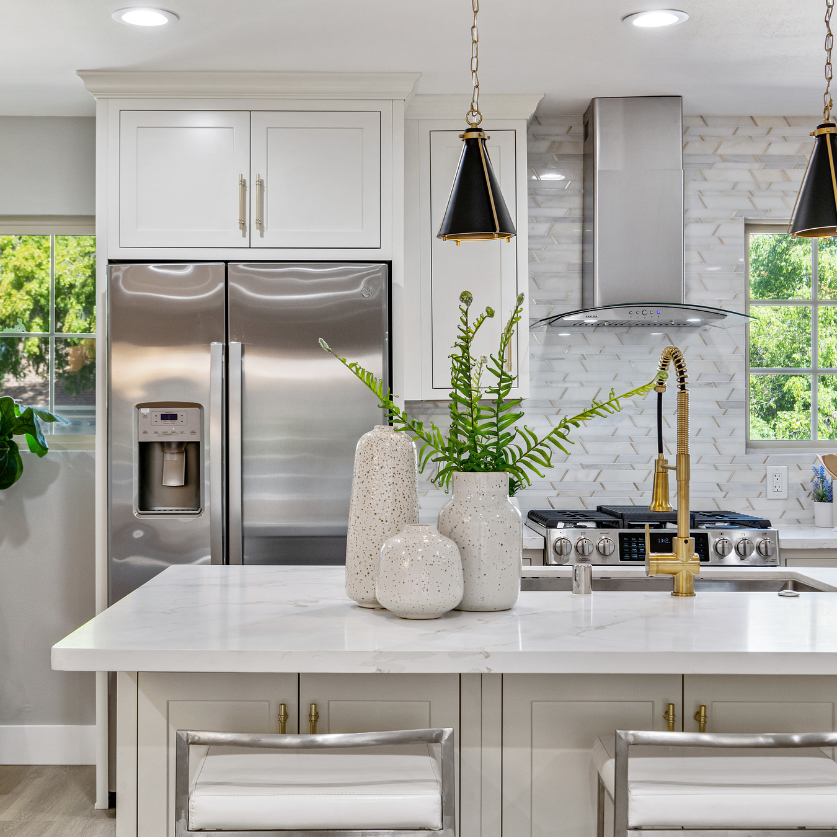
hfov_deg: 34.7
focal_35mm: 49
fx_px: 1340
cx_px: 421
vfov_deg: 34.7
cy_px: 422
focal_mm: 38
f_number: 11
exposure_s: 1/15
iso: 320
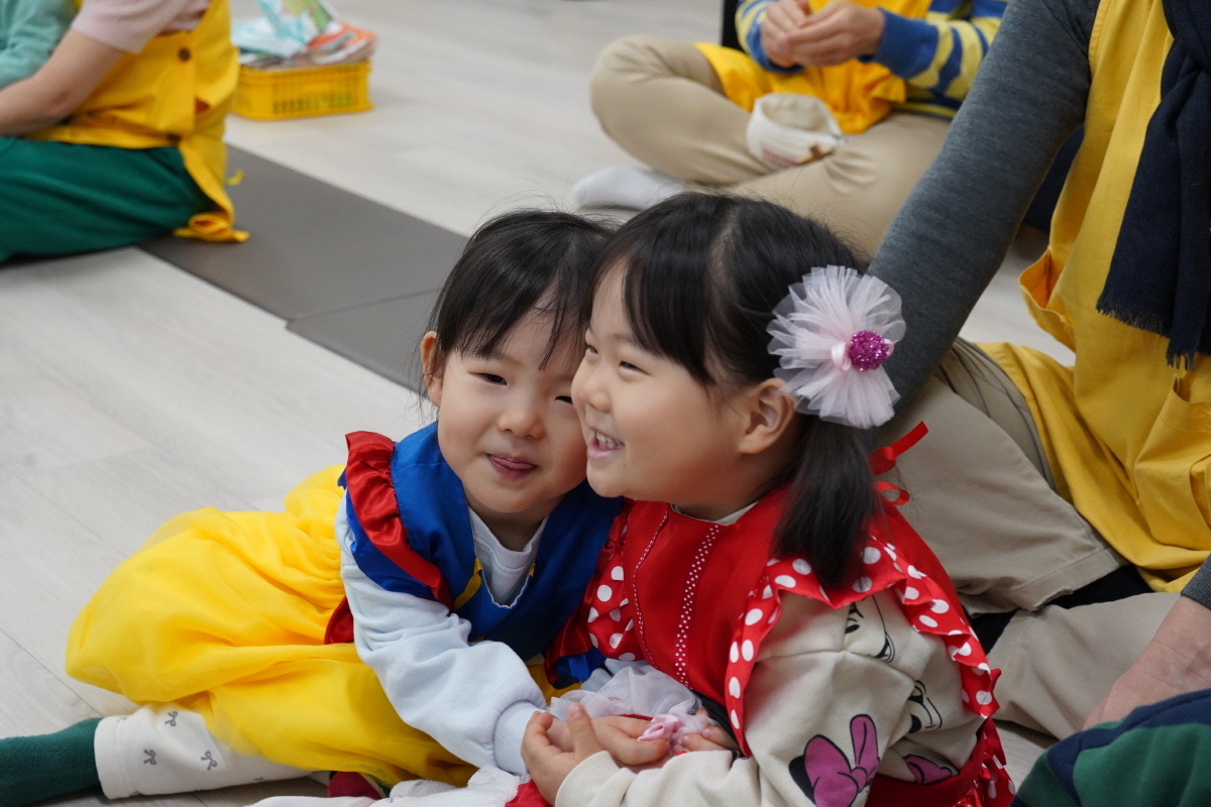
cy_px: 404
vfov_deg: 22.6
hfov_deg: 33.4
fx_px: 2018
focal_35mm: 60
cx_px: 606
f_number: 7.1
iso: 2500
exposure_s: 1/80
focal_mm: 60
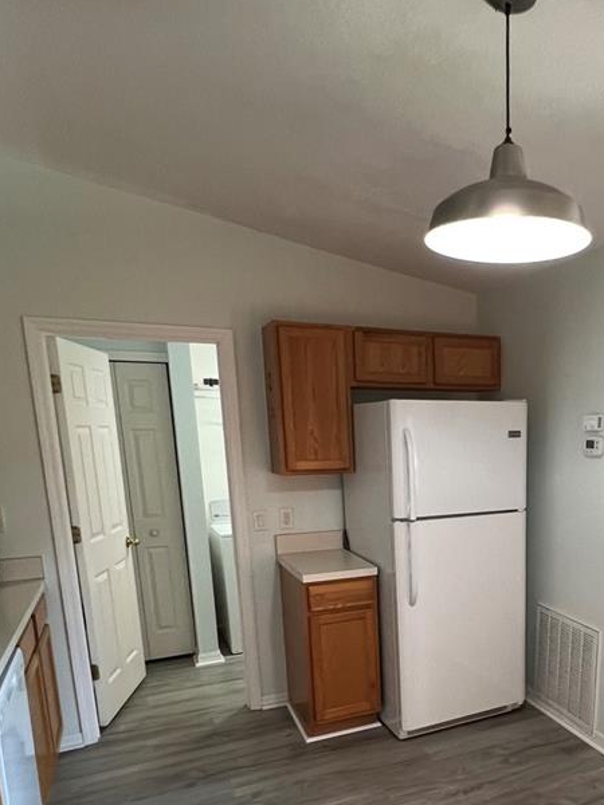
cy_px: 559
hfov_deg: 49.6
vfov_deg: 64.9
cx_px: 493
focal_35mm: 26
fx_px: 605
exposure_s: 1/120
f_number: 1.8
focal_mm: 1.57
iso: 200
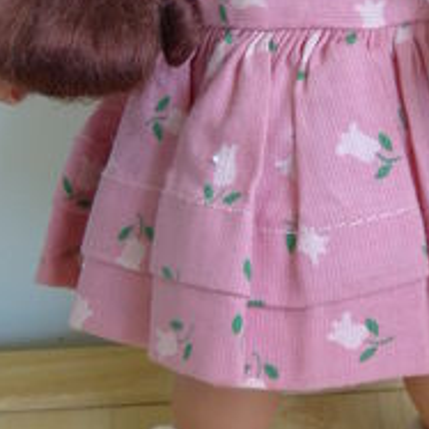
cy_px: -2
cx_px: 362
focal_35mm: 122
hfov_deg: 14.2
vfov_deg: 14.1
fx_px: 1711
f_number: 3.2
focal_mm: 7.4
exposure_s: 1/60
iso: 125
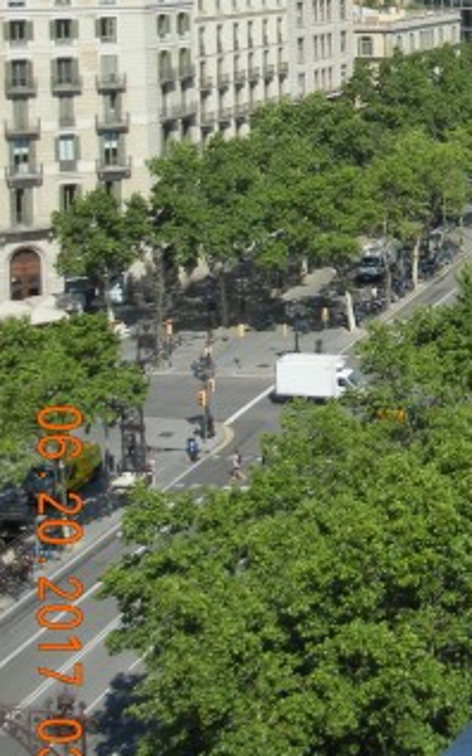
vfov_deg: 25.8
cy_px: 52
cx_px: 603
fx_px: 1586
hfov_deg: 16.1
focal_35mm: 77
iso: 160
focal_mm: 5.4
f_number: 7
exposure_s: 1/424
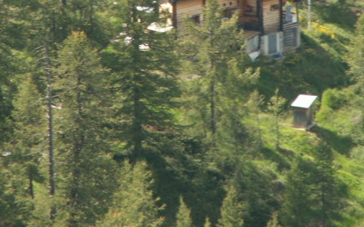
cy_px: -6
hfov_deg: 3.7
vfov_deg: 2.3
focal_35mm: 566
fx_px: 5615
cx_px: 198
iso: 50
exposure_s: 1/60
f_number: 6.3
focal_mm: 48.86
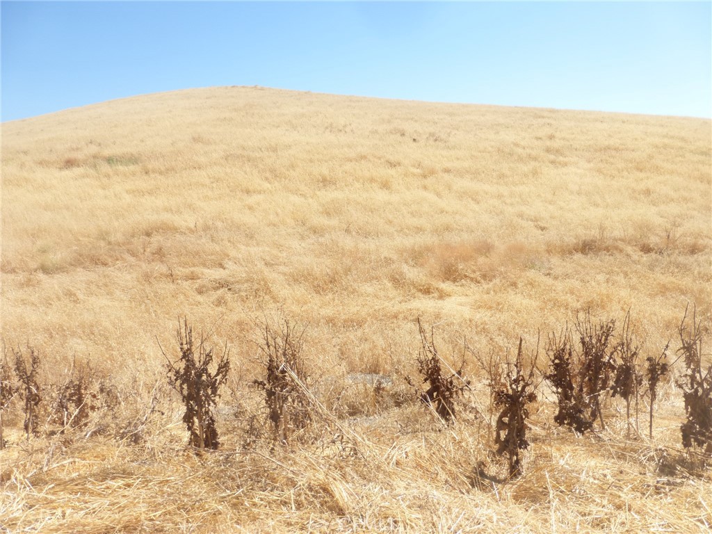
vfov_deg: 56.8
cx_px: 356
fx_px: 494
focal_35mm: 24
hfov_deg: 71.6
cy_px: 267
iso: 100
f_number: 4
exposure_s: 1/640
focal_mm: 4.3
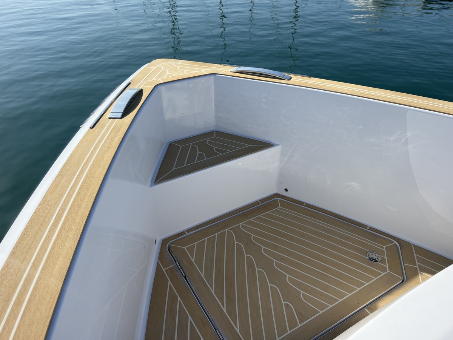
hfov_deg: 67.3
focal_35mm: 26
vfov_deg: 53.1
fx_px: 340
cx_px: 226
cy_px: 170
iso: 50
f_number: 1.5
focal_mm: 5.7
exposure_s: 1/6211
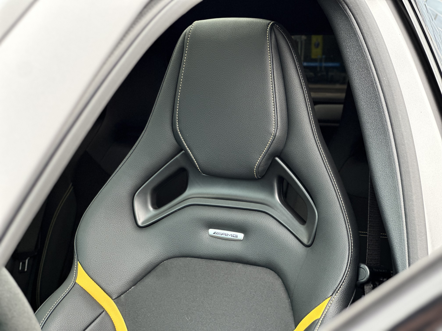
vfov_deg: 19.1
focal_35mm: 77
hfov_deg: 25.3
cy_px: 166
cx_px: 221
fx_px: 983
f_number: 2.8
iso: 250
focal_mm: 9
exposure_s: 1/102
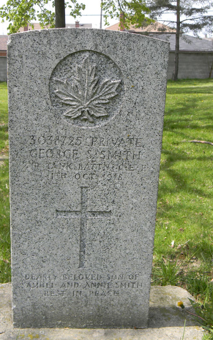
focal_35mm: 44
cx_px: 94
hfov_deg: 29.2
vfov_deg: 45.3
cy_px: 171
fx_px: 409
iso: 80
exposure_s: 1/284
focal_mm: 7.3
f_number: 3.8
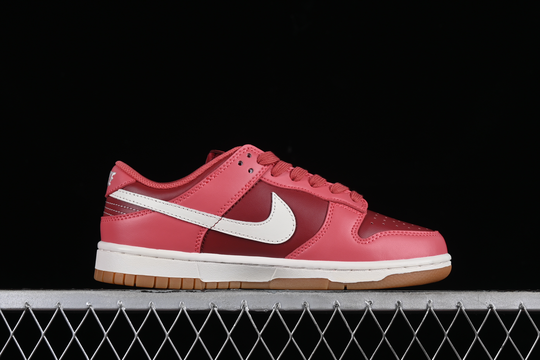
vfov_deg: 18.2
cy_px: 180
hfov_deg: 27.0
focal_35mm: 75
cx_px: 270
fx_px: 1125
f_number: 8
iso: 160
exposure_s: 1/80
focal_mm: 50
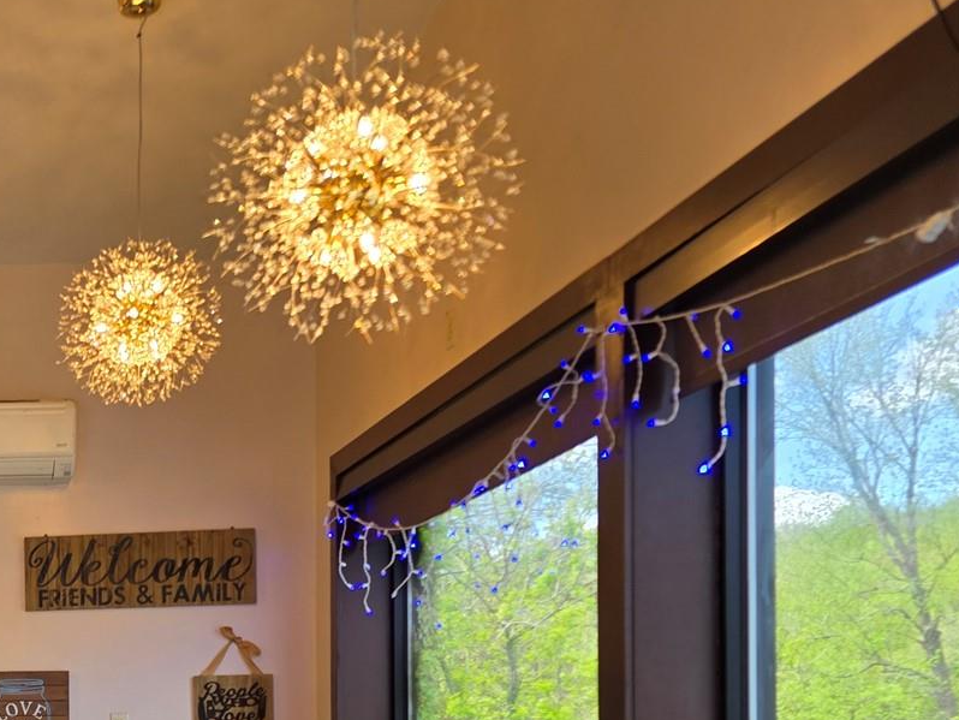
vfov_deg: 23.7
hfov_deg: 27.6
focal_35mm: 59
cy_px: 736
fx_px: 1635
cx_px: -266
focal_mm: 6.3
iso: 50
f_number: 1.7
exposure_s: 1/180
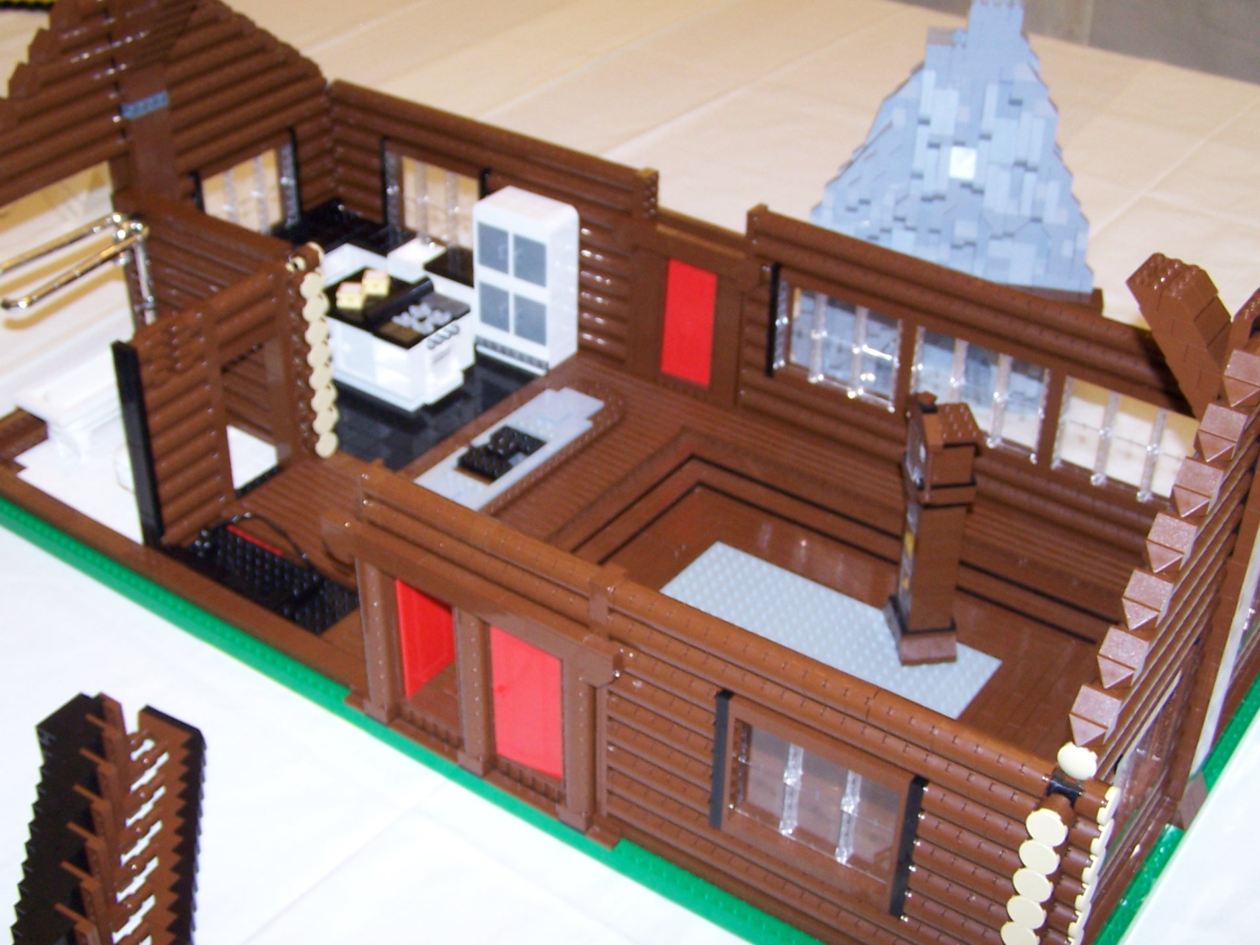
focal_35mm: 46
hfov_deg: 41.2
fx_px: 1674
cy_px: 455
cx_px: 598
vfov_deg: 31.5
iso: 140
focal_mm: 6.3
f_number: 2.8
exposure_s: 1/60
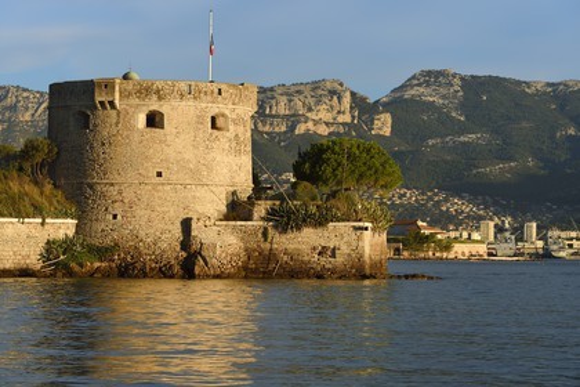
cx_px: 290
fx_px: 2175
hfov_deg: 15.2
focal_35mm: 135
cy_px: 194
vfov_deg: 10.2
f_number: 9
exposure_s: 1/400
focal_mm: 135
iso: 200
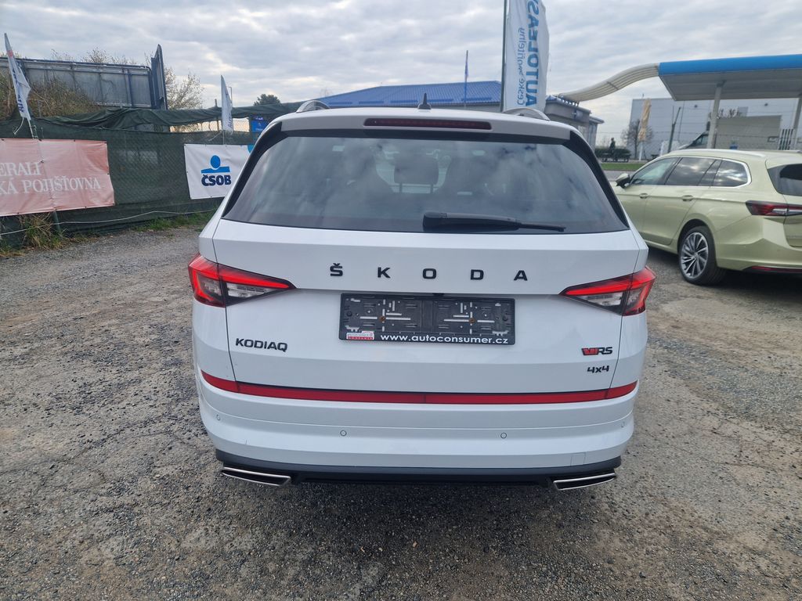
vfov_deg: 58.9
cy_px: 300
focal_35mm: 23
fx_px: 533
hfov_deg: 73.9
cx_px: 401
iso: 50
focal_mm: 5.4
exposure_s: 1/722
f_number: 1.8
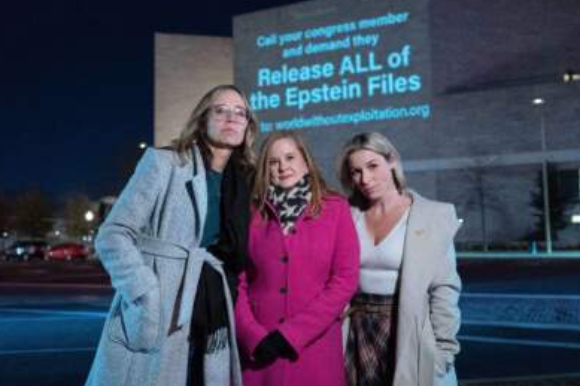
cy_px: 189
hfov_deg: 53.2
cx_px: 291
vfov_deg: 36.8
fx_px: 580
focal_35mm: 36
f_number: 3.2
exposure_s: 1/60
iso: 10000
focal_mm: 35
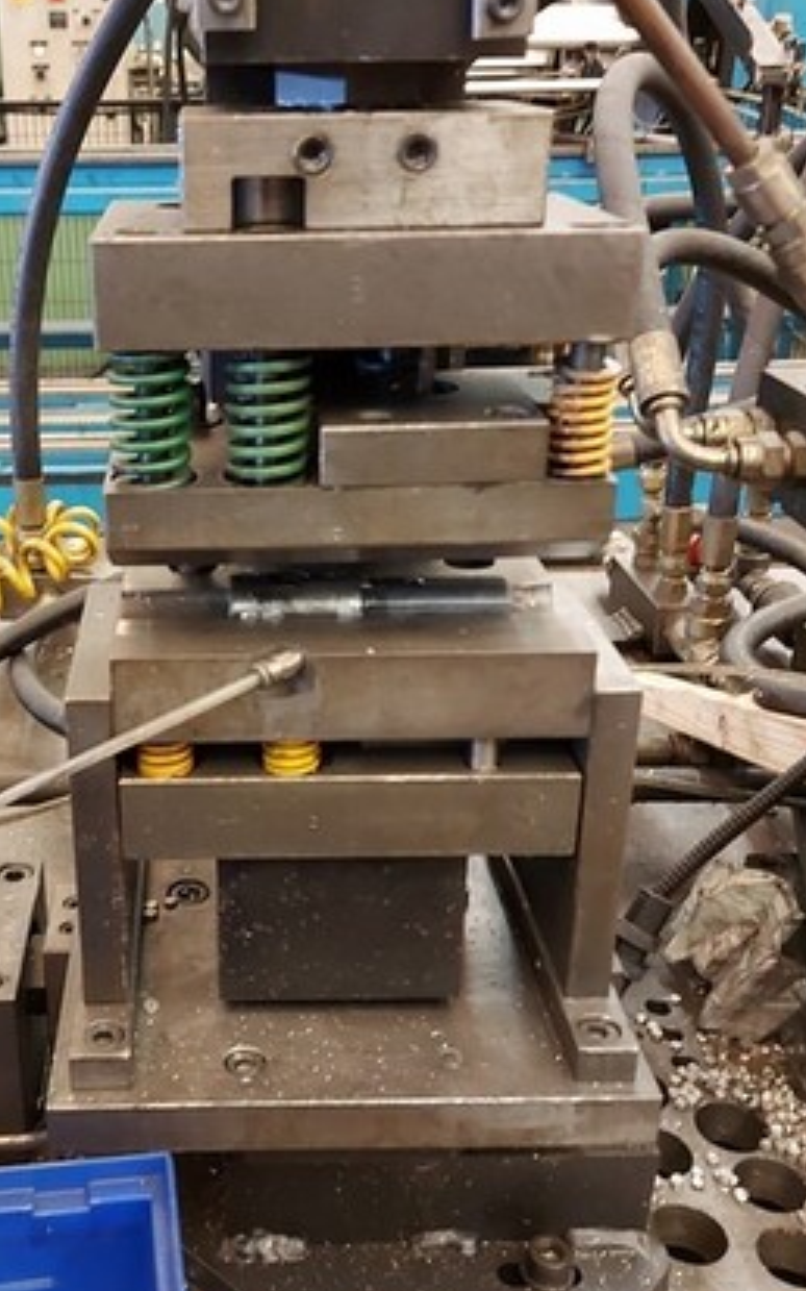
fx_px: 1301
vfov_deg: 52.8
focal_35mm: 37
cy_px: 641
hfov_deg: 33.9
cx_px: 222
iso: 400
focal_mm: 5.23
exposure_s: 1/24
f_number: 1.8
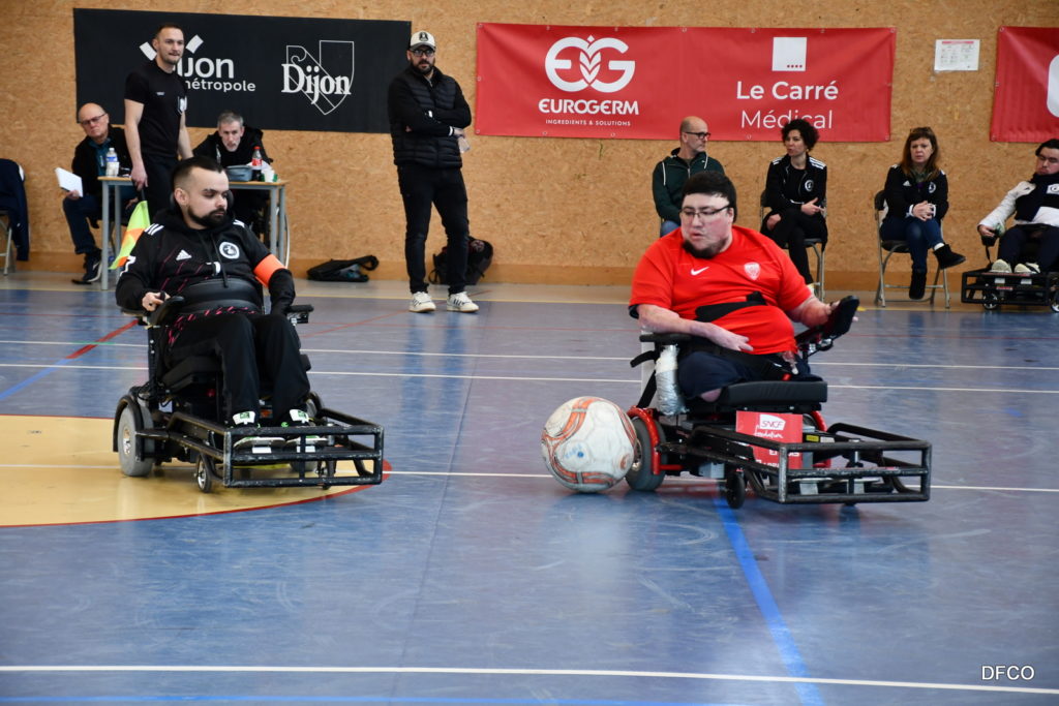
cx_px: 530
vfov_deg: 13.0
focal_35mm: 105
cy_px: 353
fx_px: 3089
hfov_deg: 19.5
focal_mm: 70
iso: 1000
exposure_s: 1/125
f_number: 5
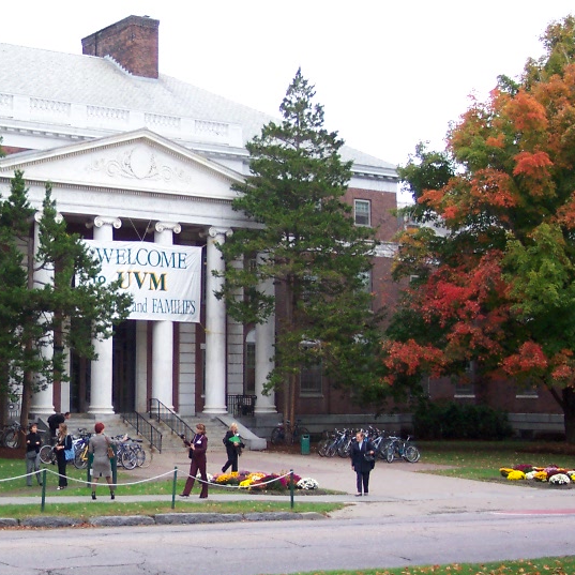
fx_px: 1222
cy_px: 317
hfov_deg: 26.1
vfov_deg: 26.5
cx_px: 134
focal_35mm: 65
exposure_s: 1/350
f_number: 2.8
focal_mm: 8
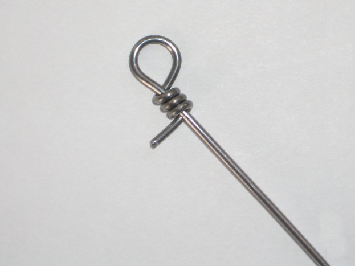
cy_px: 97
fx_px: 1159
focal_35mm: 113
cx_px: 186
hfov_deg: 17.4
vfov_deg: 13.1
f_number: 4.4
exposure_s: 1/60
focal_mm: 14.6
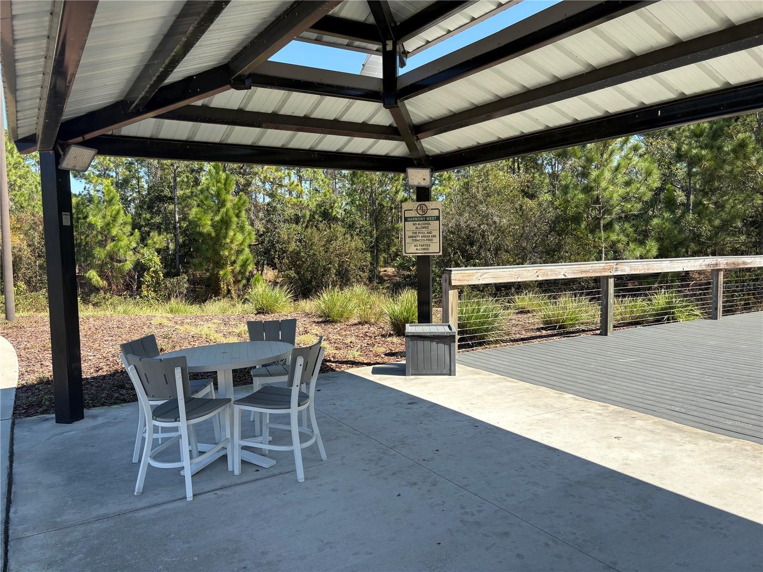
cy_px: 286
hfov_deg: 67.3
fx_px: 573
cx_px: 382
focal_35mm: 26
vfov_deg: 53.1
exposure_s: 1/1667
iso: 50
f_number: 1.6
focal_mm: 5.96
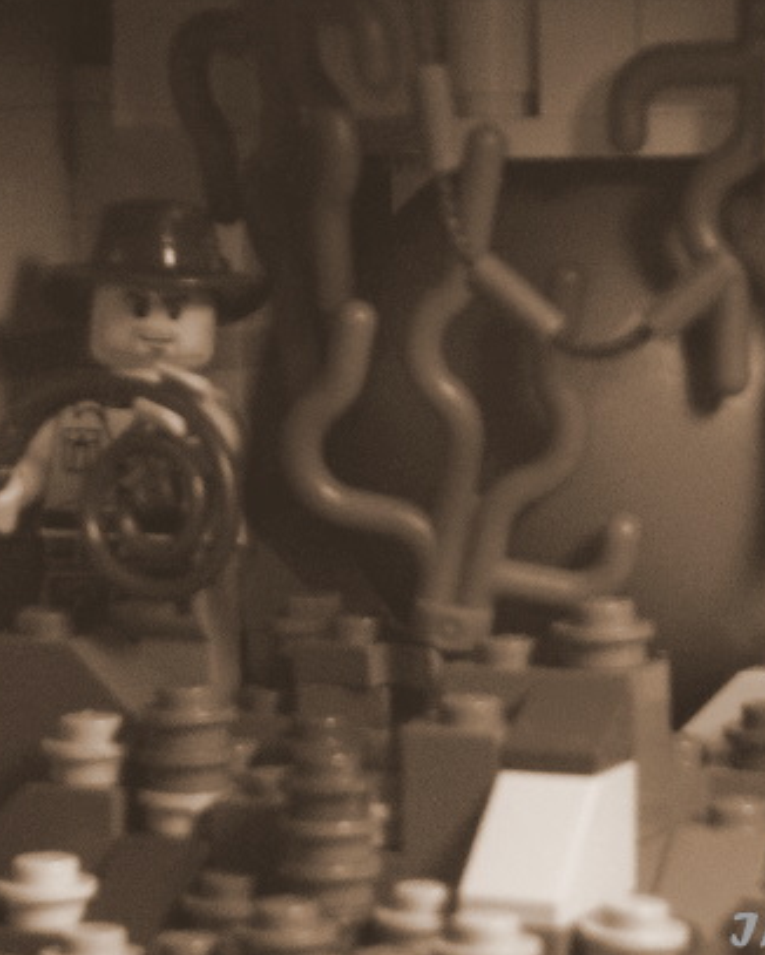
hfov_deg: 9.6
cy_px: 420
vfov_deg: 12.0
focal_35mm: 161
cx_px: 453
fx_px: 4553
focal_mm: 17.4
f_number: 4.9
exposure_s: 1/80
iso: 300
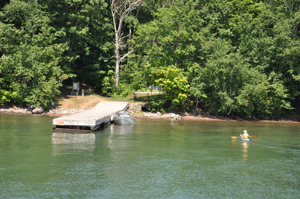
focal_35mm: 99
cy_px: 100
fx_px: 824
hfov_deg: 20.6
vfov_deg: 13.8
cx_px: 150
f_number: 8
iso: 200
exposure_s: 1/250
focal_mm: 66
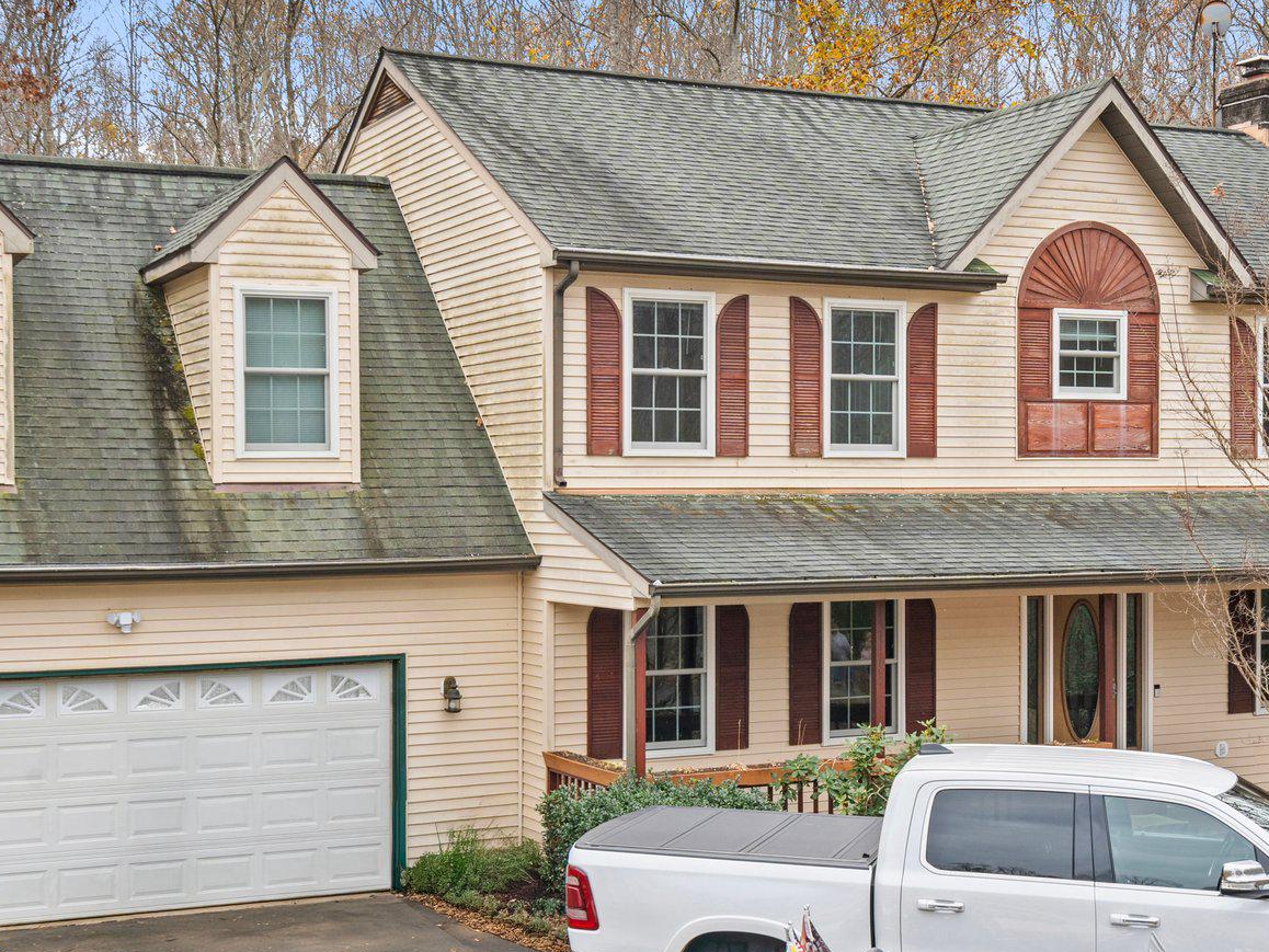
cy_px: 460
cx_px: 622
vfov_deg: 28.6
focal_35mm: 51
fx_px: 1870
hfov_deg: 37.5
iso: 200
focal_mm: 30
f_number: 11
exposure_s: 1/100
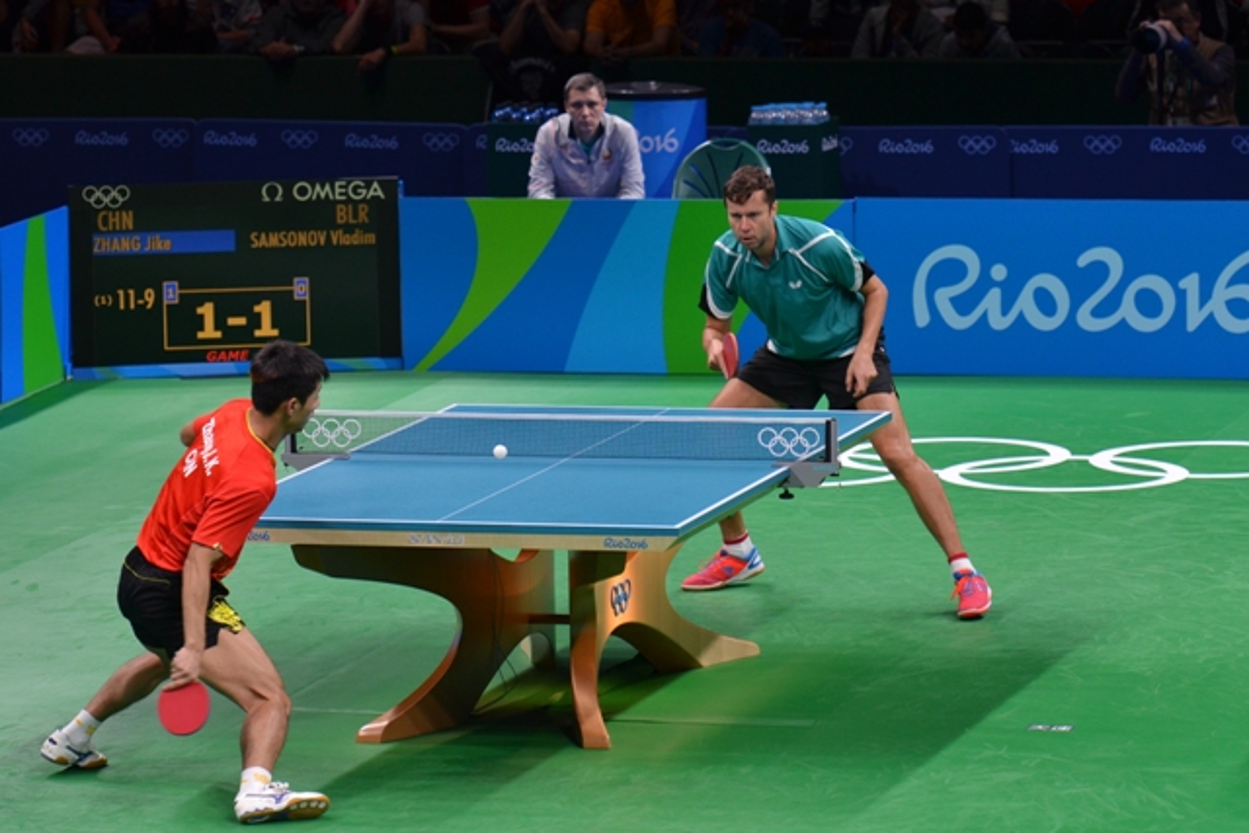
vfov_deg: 7.3
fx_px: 6506
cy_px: 416
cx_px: 624
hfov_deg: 11.0
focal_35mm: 188
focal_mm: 125
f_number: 4.5
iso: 640
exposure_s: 1/400
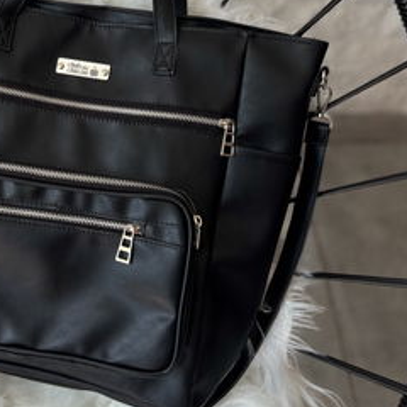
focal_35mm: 51
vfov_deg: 32.4
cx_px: 71
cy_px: 75
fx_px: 678
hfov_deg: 32.3
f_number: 1.6
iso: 50
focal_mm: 5.96
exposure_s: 1/341
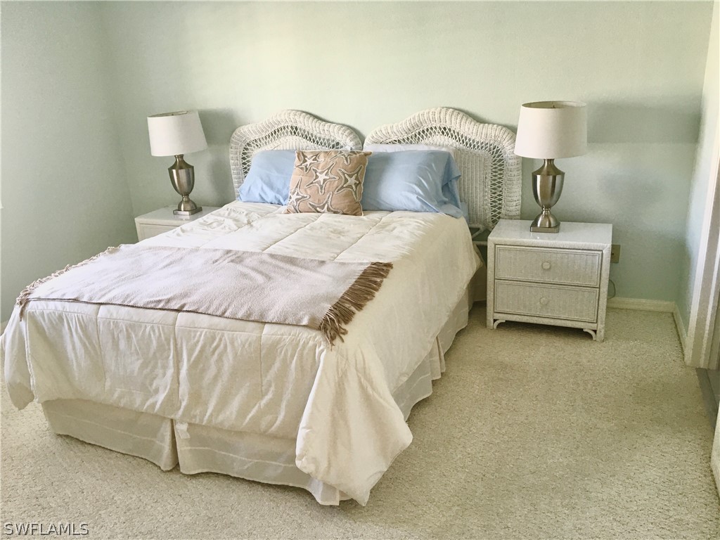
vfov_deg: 48.2
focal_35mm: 29
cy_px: 270
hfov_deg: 61.7
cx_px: 360
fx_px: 603
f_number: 2.2
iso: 80
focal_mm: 4.15
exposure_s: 1/30
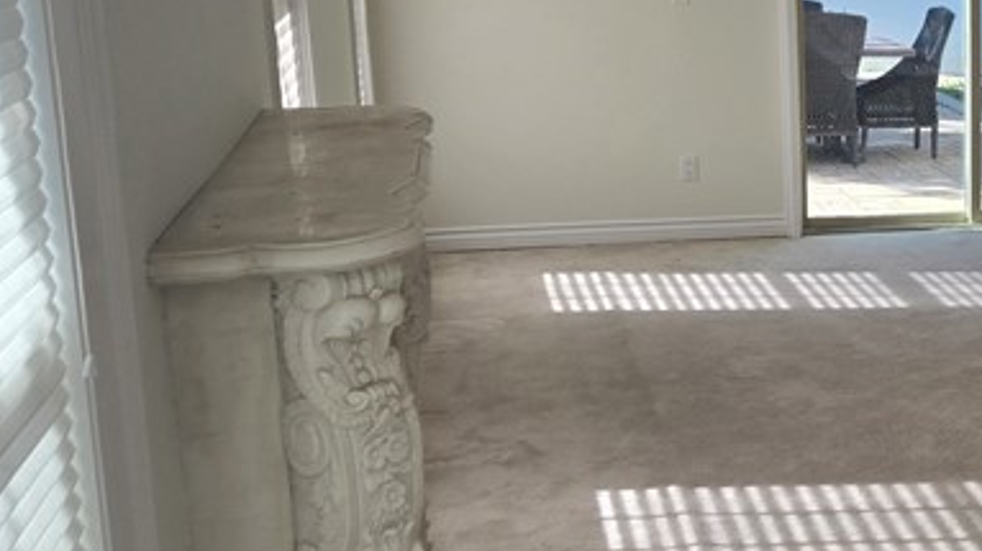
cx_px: 1185
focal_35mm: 67
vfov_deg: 18.0
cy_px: 259
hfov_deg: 27.6
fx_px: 1744
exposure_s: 1/206
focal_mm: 5.4
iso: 25
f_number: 1.8
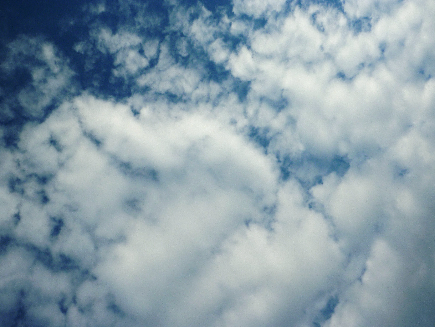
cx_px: 218
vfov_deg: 32.9
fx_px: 553
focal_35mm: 44
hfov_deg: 42.9
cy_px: 164
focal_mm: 7.8
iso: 80
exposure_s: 1/1000
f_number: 4.3
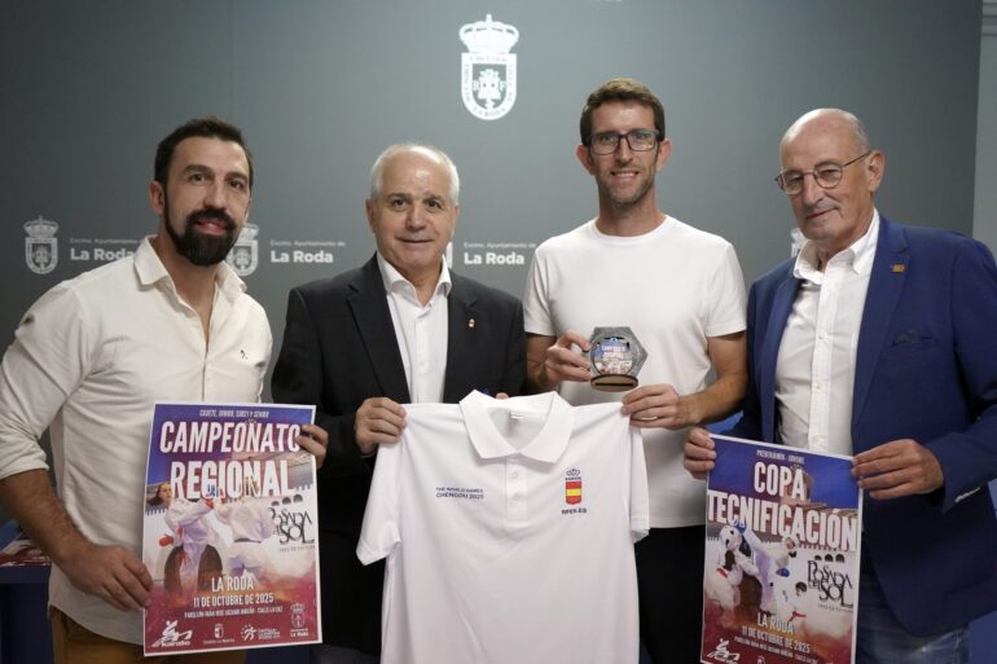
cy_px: 332
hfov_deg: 47.4
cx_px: 498
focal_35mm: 41
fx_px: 1135
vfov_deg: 32.6
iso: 6400
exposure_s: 1/160
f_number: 4.5
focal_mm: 41
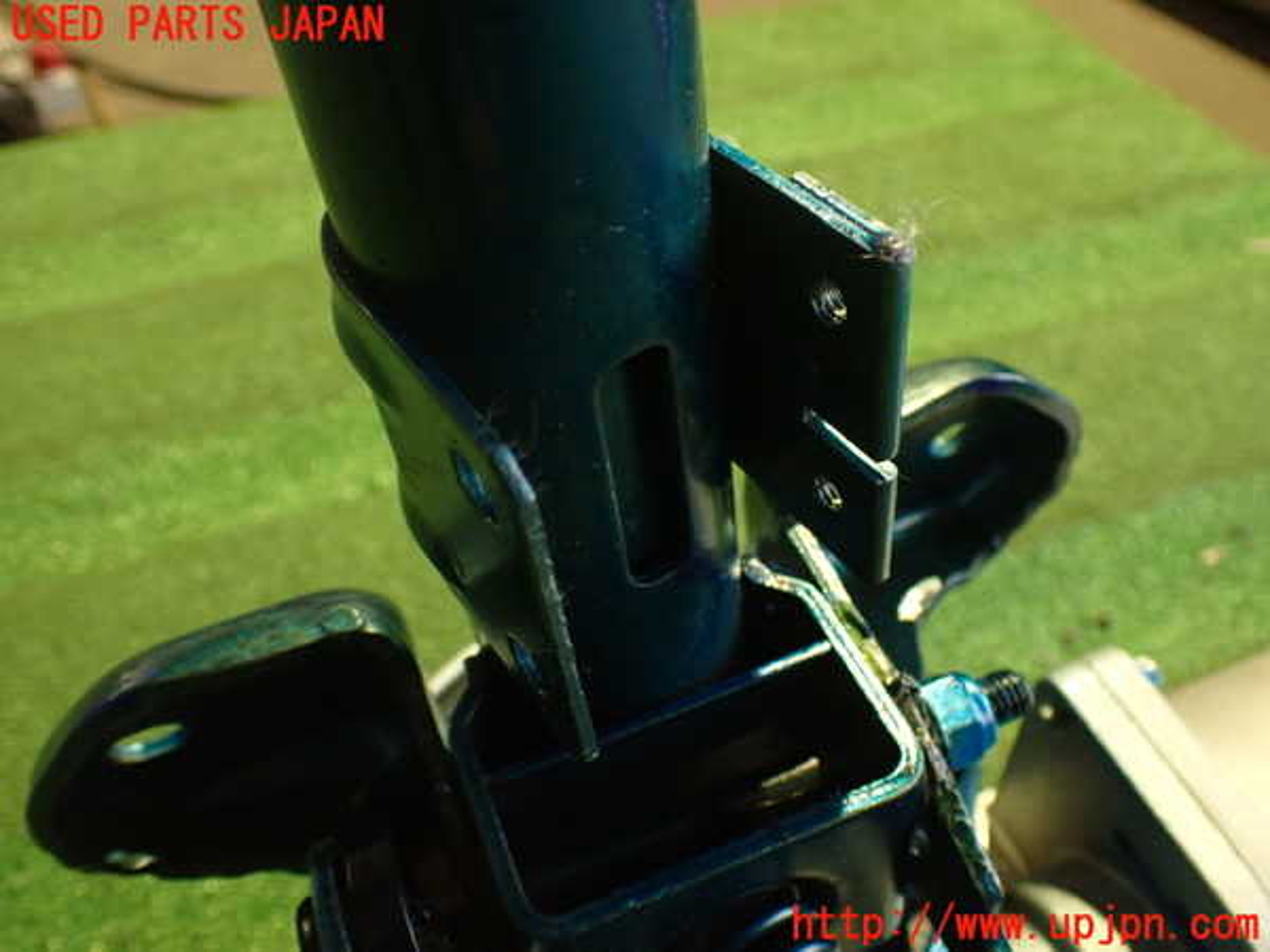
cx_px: 635
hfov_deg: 56.8
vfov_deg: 44.2
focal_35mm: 32
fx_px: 1174
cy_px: 476
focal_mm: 5.79
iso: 800
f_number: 2.4
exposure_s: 1/25
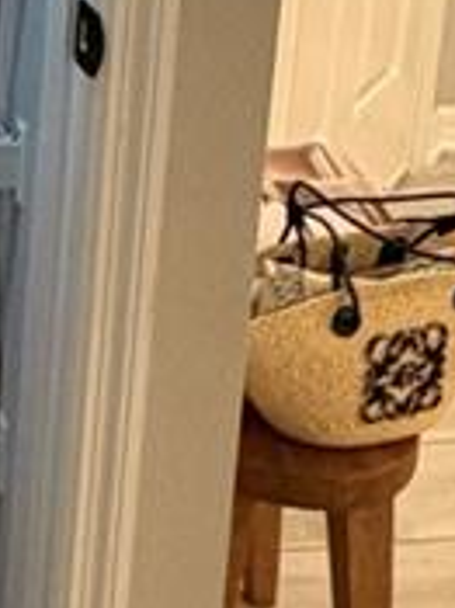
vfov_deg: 18.9
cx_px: -222
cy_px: -188
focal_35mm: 96
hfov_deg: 14.4
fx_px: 1685
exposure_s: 1/60
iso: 400
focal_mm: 2.22
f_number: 2.2
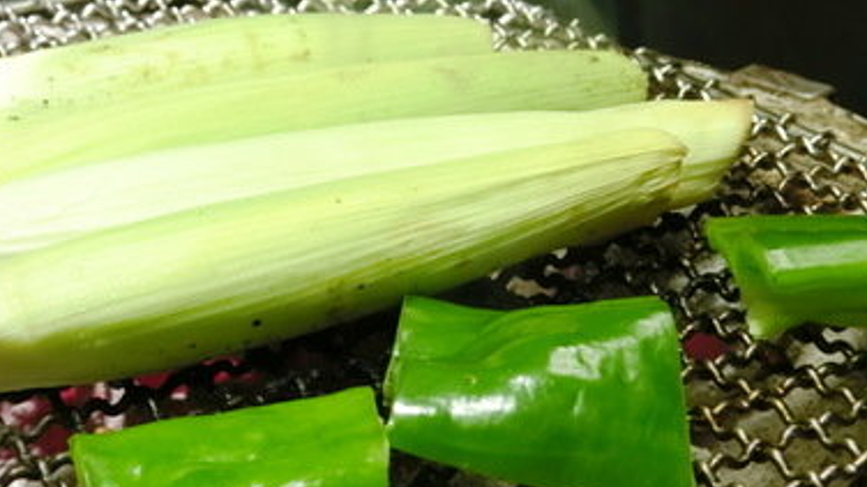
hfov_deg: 24.4
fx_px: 1999
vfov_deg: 13.8
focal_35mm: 87
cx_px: 334
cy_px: 132
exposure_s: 1/13
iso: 200
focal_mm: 11.1
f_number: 3.7
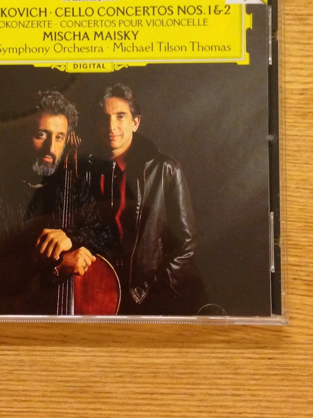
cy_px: 141
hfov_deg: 23.5
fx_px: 747
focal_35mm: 62
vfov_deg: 31.0
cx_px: 87
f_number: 2.4
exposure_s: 1/15
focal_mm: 4.13
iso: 400
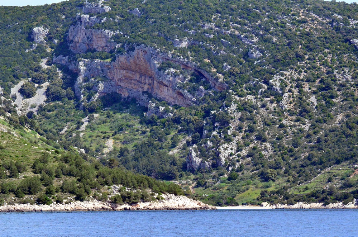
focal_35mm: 165
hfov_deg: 12.5
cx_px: 179
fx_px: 1637
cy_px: 118
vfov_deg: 8.3
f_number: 6.3
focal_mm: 110
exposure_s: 1/8000
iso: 2500
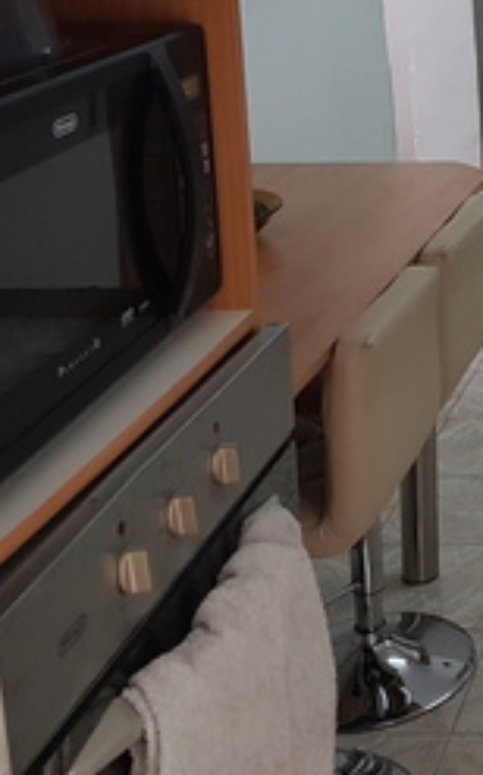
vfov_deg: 29.4
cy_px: 78
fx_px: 1414
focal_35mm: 67
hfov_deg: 17.0
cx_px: 778
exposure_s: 1/50
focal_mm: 4.2
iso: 100
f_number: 1.7
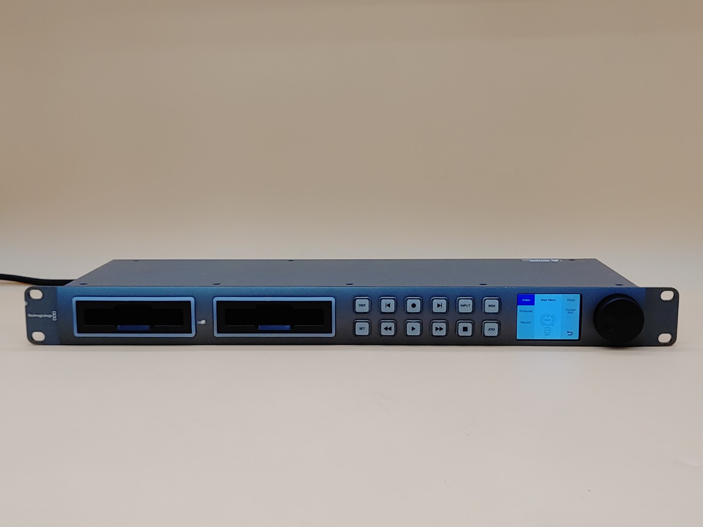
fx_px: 894
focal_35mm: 44
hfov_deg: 42.9
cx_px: 352
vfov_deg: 32.9
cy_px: 264
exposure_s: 1/77
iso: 50
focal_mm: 4.36
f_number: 1.8
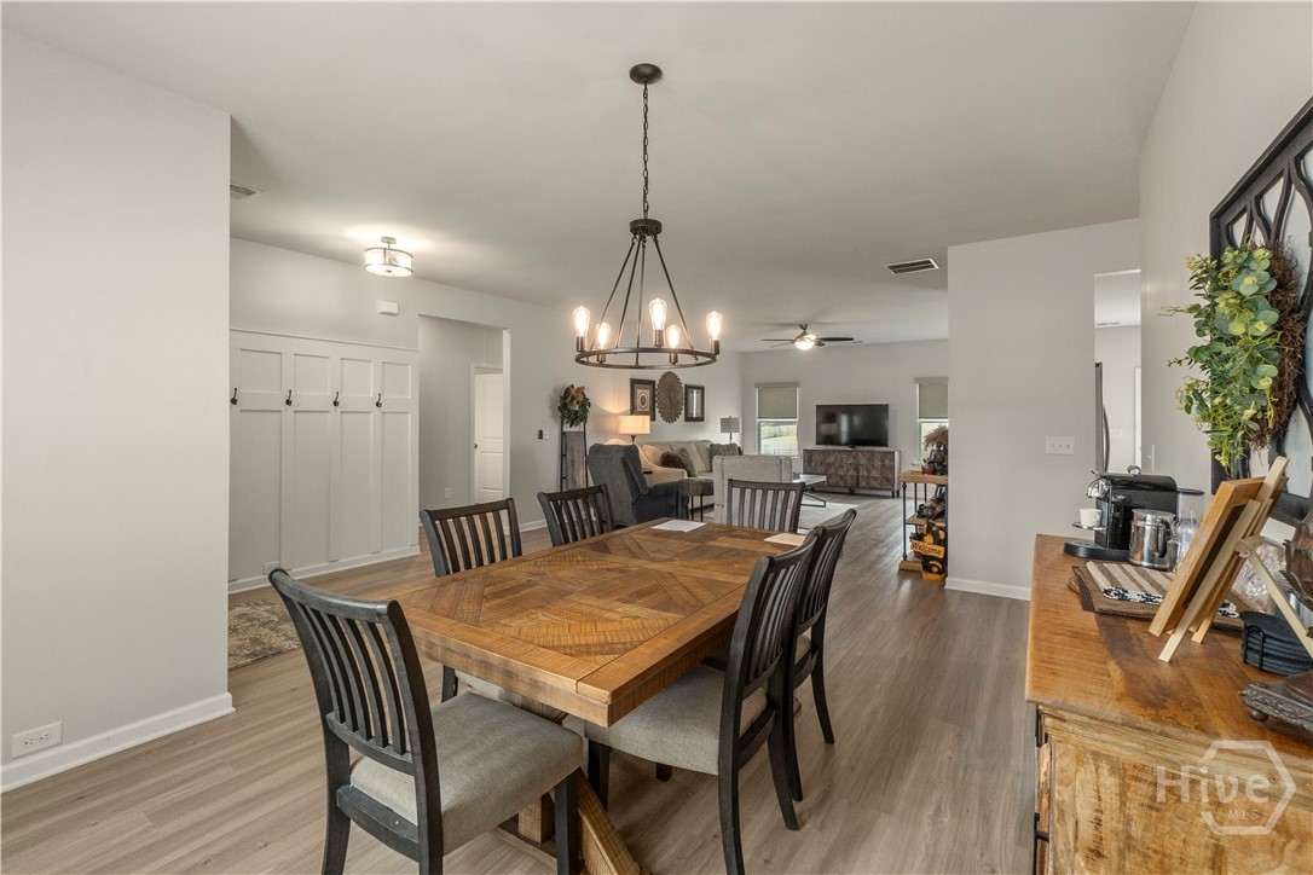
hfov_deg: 100.4
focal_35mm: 15
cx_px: 656
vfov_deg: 77.3
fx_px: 547
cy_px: 438
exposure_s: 1/15
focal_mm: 10
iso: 500
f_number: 8
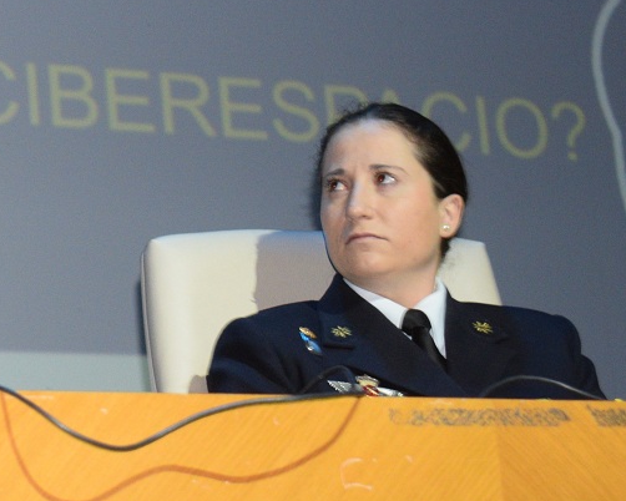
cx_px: -293
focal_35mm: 170
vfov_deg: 9.0
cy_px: -39
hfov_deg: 10.9
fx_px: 3151
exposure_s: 1/60
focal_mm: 38
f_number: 4.8
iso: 1250
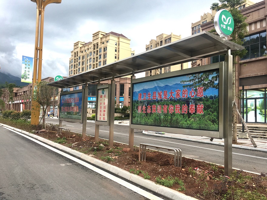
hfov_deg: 61.7
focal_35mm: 29
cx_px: 134
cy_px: 100
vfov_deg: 48.2
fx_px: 224
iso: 25
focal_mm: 4.15
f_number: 2.2
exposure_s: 1/569
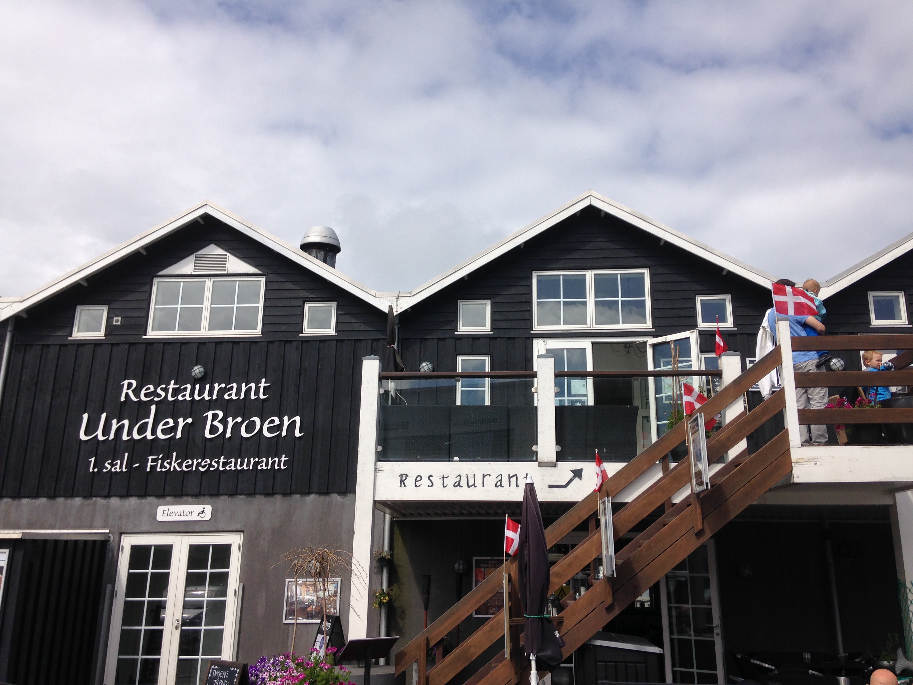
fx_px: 870
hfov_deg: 55.4
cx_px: 456
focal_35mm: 33
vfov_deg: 42.9
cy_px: 342
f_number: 2.4
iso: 50
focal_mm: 4.12
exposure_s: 1/1938
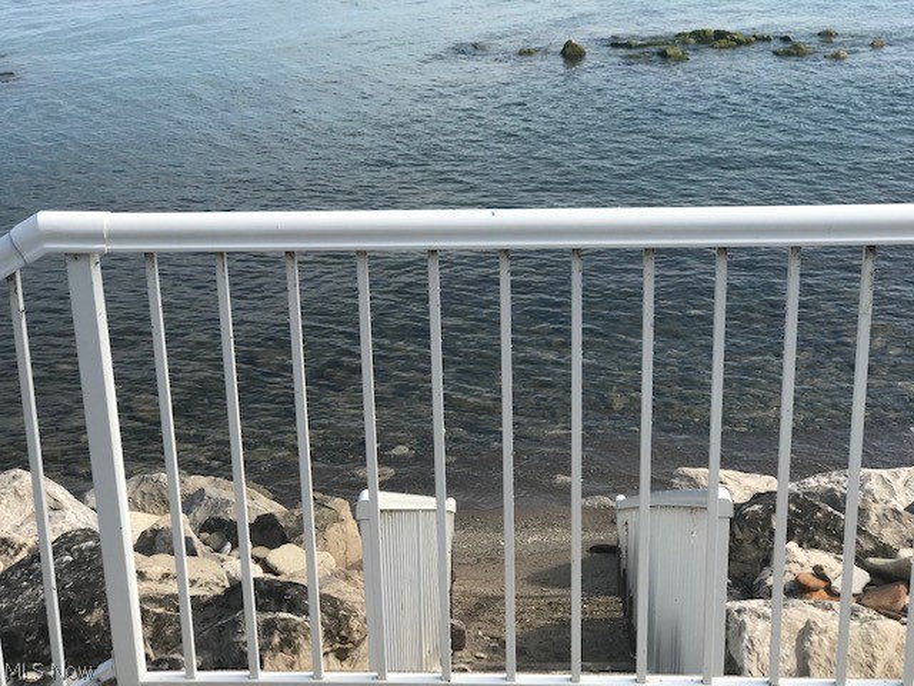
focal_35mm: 57
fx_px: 1505
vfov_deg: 25.7
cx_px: 457
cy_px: 343
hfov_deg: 33.8
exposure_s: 1/679
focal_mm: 6.6
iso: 20
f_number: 2.8
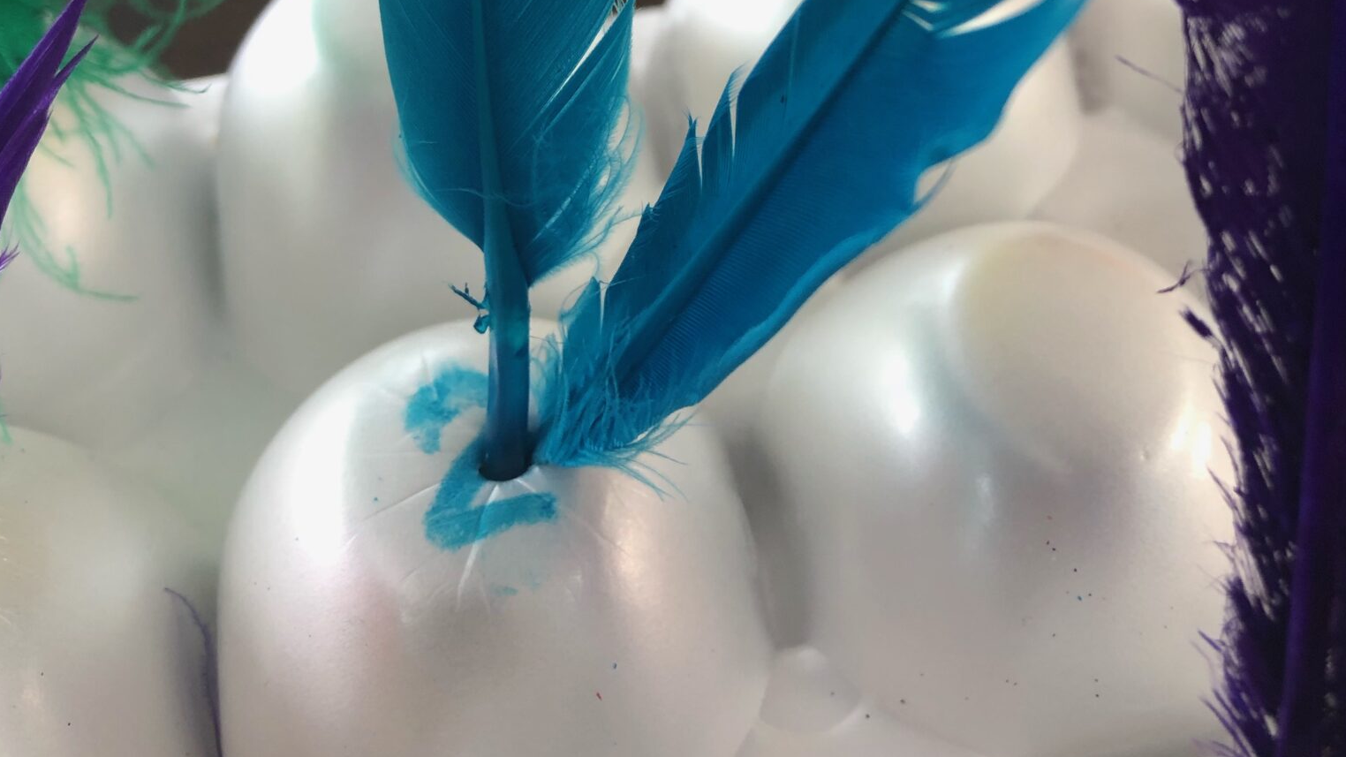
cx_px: 674
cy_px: -110
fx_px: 1463
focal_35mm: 41
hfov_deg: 49.4
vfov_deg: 26.3
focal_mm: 3.99
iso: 40
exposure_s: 1/24
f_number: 1.8
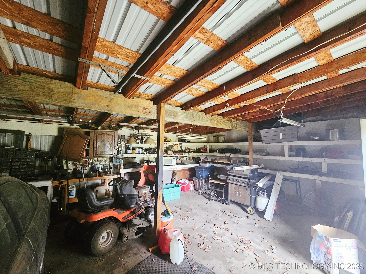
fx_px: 137
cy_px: 137
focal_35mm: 13
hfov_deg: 106.2
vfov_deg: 89.9
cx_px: 183
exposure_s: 1/24
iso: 800
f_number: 2.2
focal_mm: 2.2
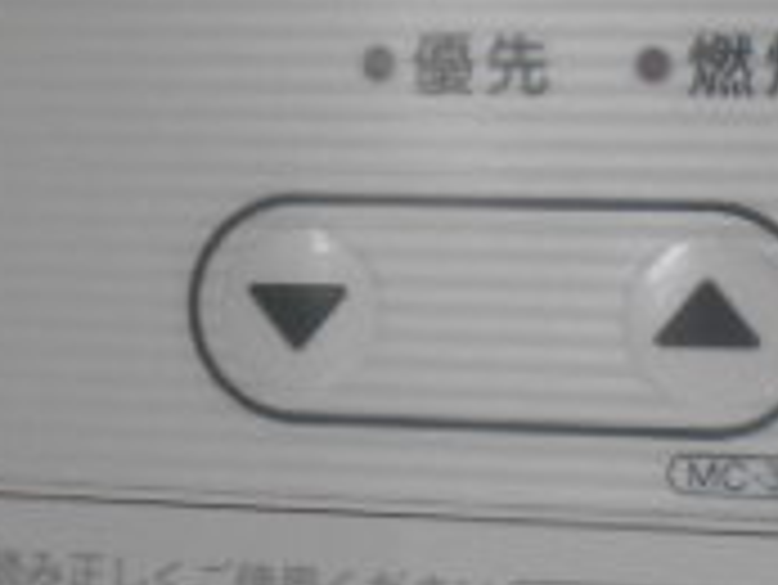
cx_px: 328
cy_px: 126
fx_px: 2159
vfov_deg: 15.3
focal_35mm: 96
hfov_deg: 20.4
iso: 320
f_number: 3.2
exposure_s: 1/30
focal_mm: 4.6
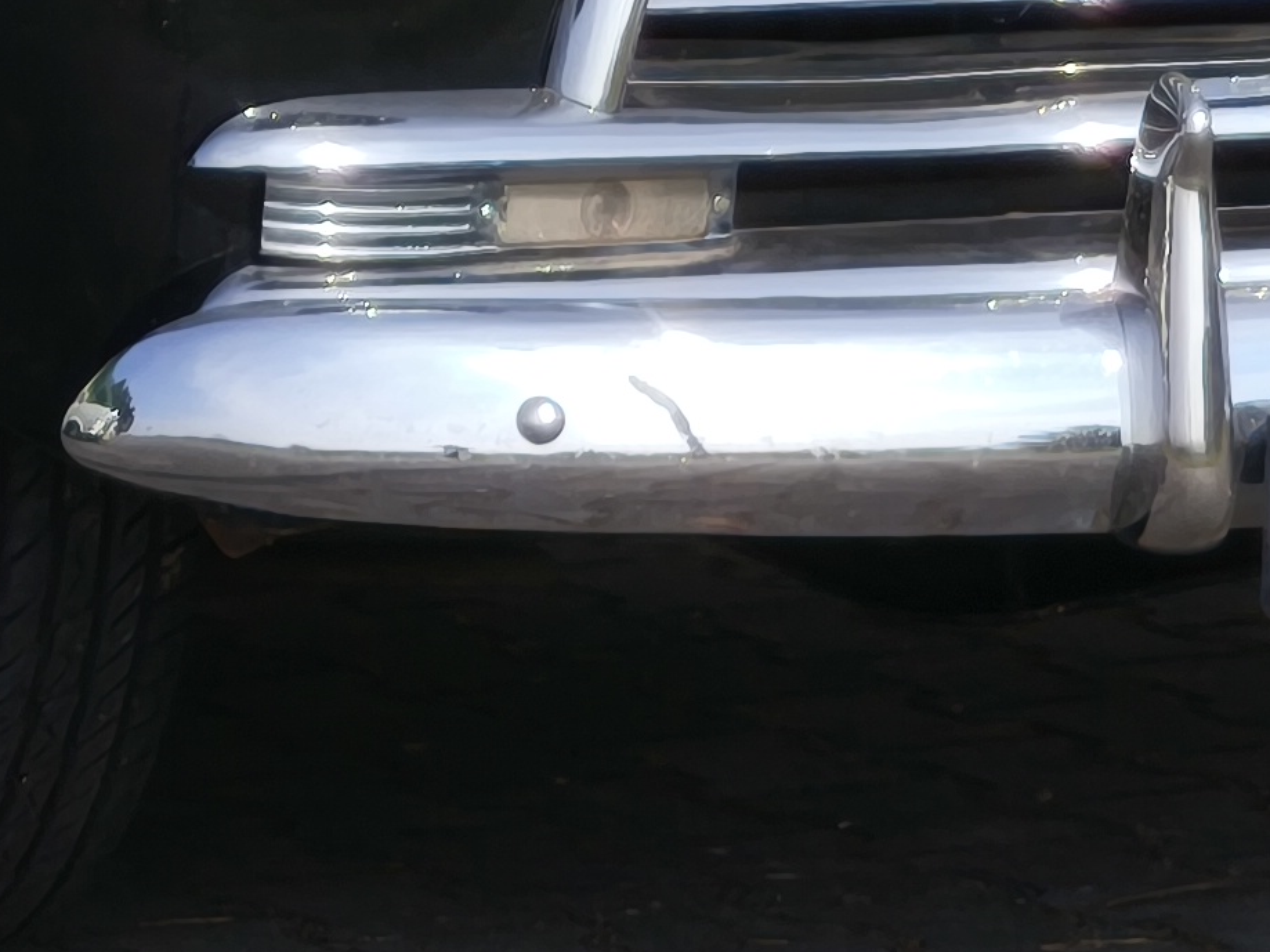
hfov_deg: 4.5
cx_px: -184
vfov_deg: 3.3
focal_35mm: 444
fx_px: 16287
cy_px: -542
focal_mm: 7.1
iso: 50
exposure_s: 1/795
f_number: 1.9
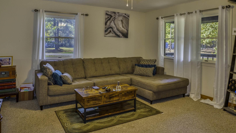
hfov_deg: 74.6
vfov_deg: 46.4
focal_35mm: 25
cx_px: 121
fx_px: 155
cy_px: 68
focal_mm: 11
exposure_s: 1/8
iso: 400
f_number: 3.2
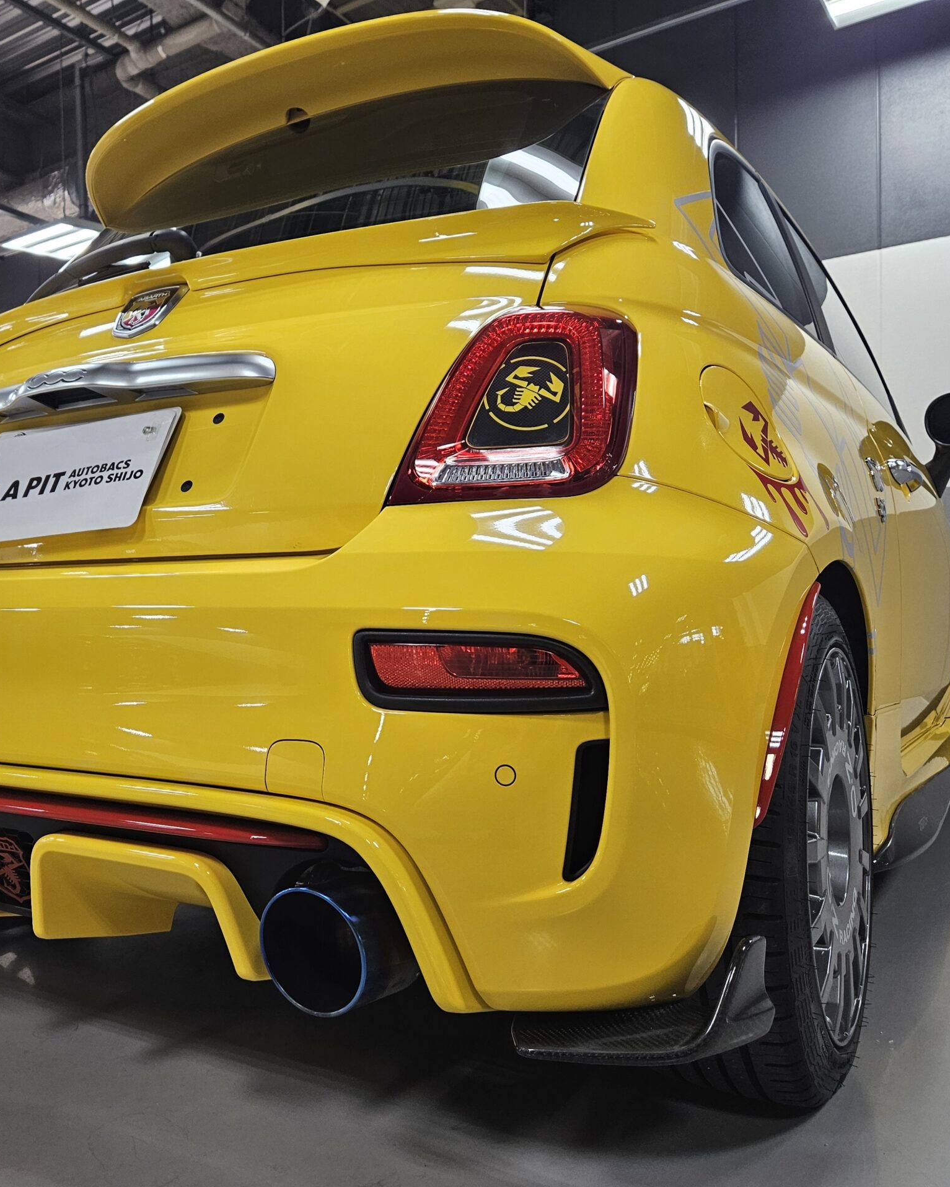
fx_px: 1054
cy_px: 594
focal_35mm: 30
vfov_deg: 58.8
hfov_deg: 47.8
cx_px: 329
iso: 160
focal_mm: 5.4
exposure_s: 1/180
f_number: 1.8
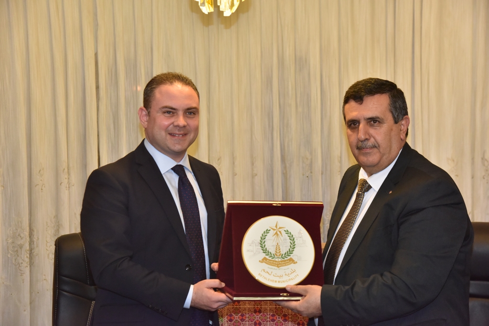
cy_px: 163
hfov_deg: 28.8
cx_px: 244
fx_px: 951
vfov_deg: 19.5
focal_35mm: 70
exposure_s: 1/200
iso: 2500
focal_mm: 70
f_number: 6.3
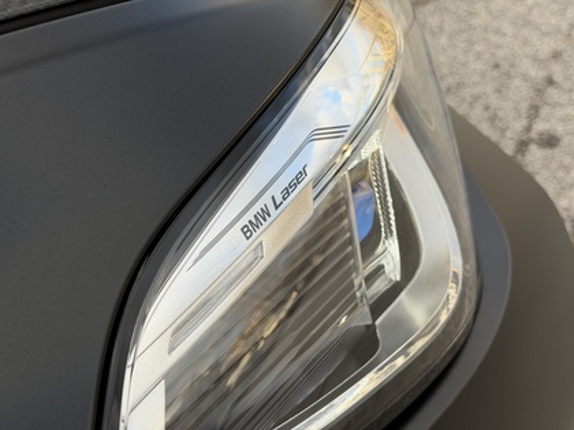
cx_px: 287
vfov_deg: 30.3
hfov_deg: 39.7
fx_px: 796
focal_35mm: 48
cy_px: 215
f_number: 1.78
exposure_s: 1/885
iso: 64
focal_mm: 6.76
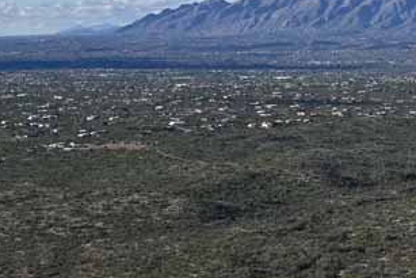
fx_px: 1445
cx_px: 537
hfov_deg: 15.6
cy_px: 0
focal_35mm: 125
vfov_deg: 10.9
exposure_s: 1/1250
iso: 100
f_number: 5.6
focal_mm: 48
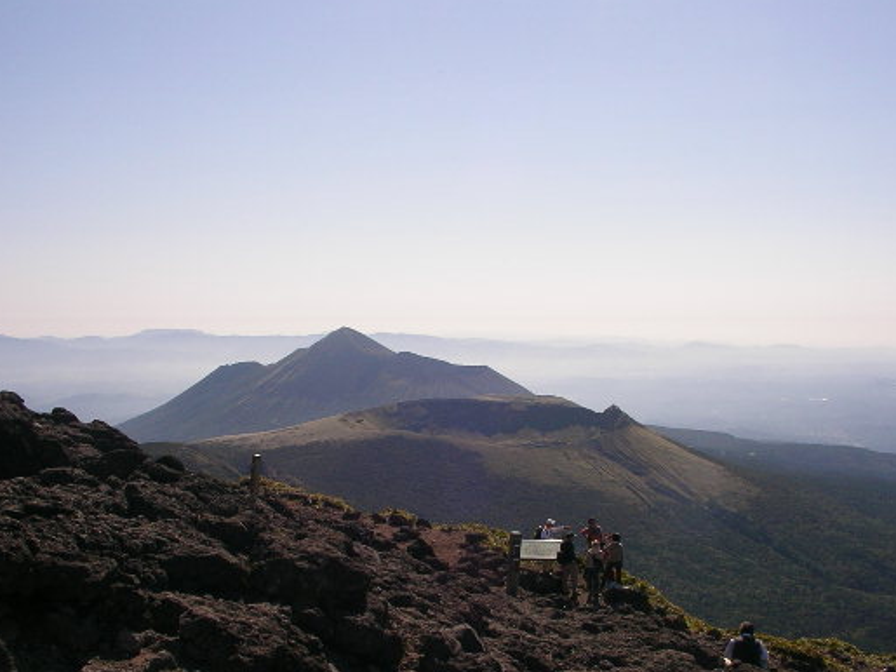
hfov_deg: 41.2
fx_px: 1190
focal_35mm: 46
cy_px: 366
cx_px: 489
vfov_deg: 31.5
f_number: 6.9
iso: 50
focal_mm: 5.7
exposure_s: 1/320
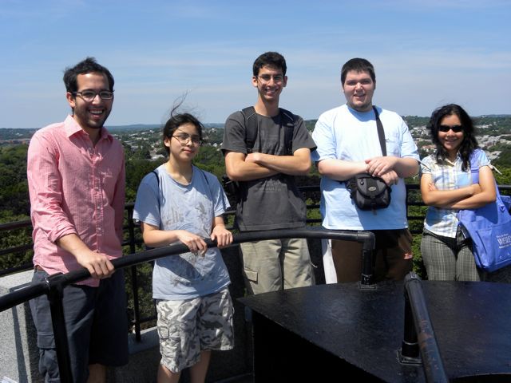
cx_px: 256
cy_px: 192
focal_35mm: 33
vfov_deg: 42.9
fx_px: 487
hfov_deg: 55.4
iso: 64
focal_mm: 5.9
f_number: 5
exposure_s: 1/387
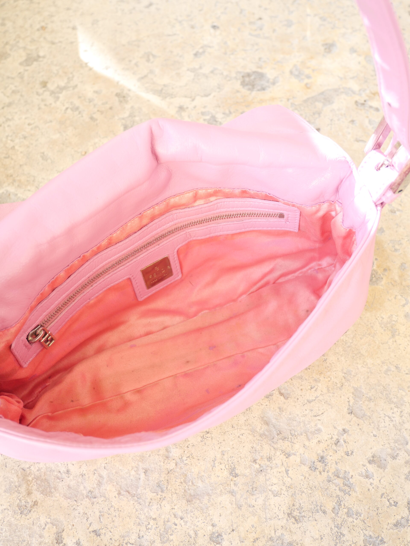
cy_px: 273
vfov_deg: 60.0
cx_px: 205
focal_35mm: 30
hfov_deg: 46.8
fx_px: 474
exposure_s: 1/60
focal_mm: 15
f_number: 3.8
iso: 250
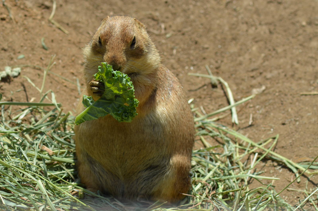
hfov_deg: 10.2
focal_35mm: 202
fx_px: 1785
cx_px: 159
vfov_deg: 6.8
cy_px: 106
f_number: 7.1
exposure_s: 1/800
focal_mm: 135
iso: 200
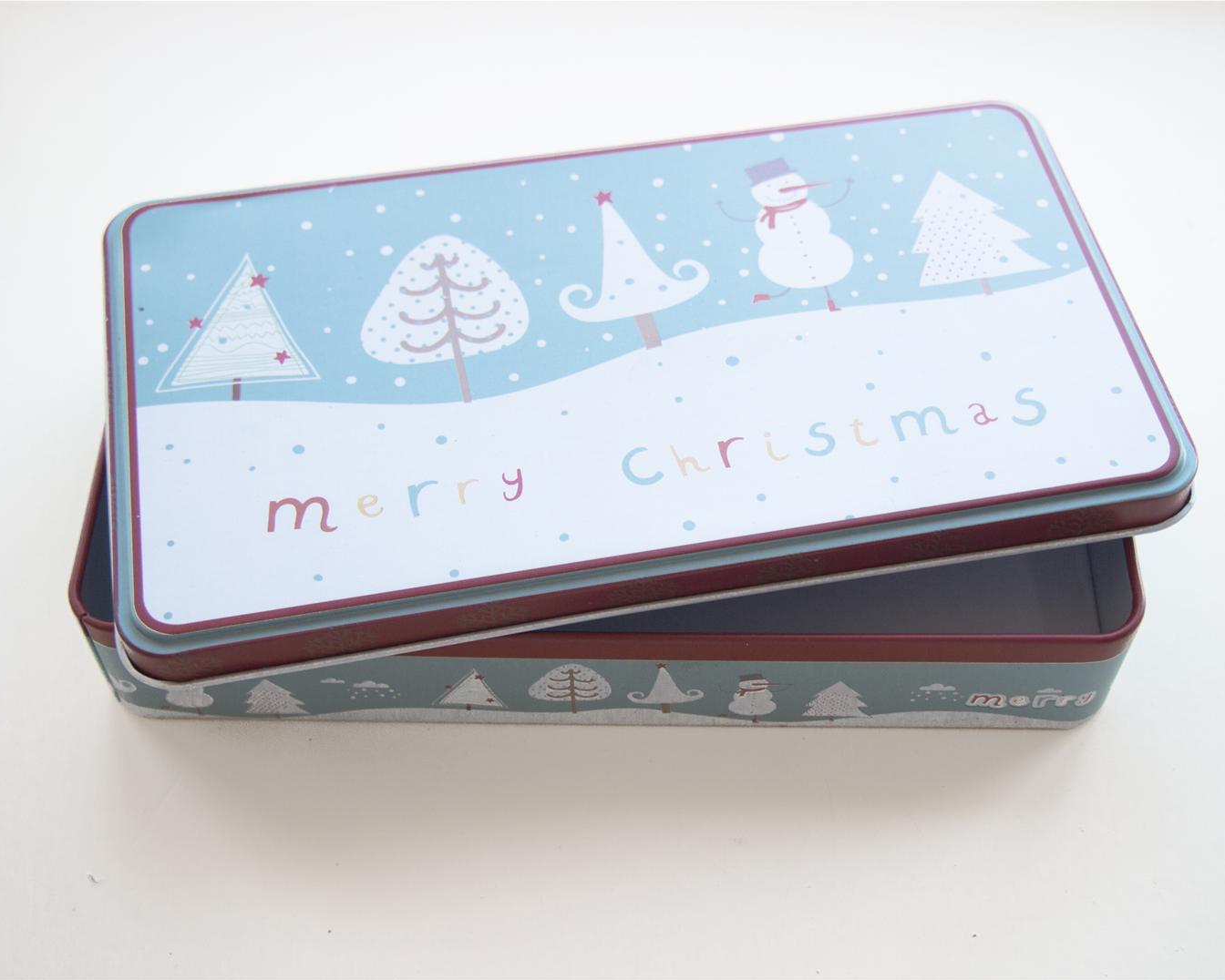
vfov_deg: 32.8
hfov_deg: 40.3
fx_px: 1668
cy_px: 491
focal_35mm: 46
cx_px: 619
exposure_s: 1/60
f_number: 4.1
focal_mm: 22
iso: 250
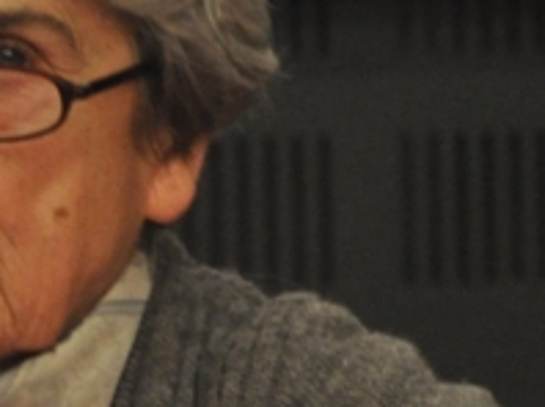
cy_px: 410
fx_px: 12021
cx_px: 19
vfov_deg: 1.9
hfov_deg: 2.6
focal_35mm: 764
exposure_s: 1/30
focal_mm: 105
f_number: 5.6
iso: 1400
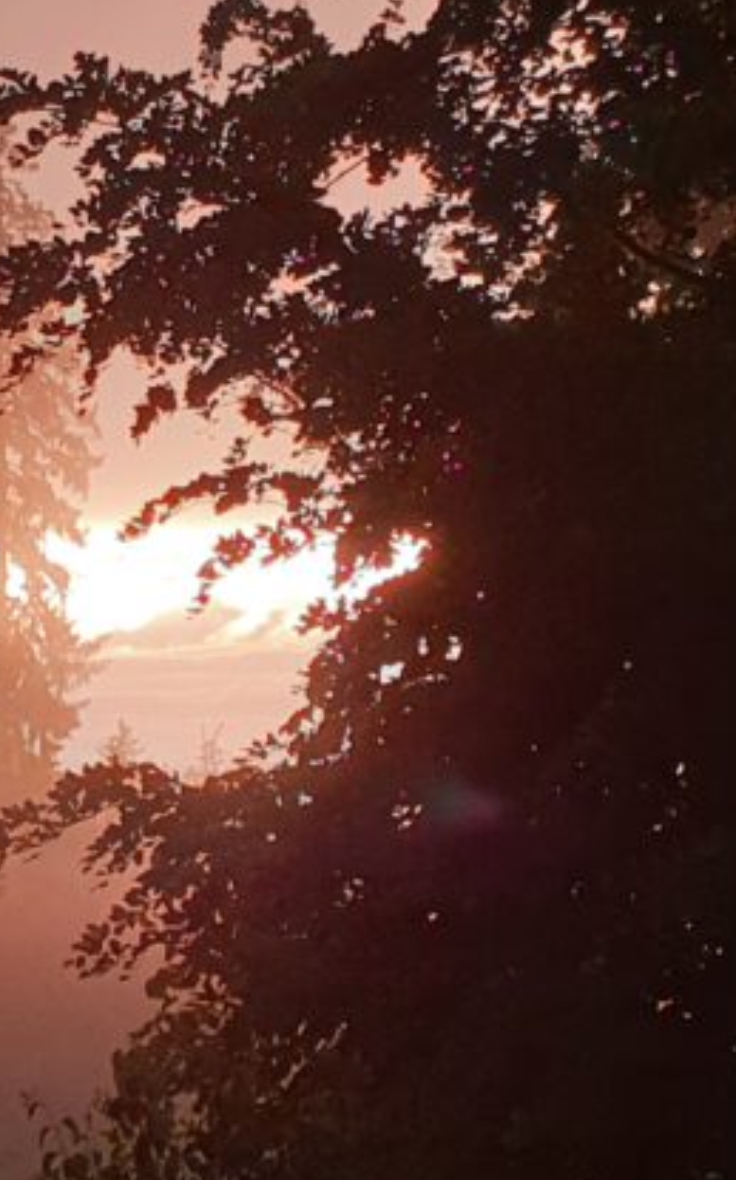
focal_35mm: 51
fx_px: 1638
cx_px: 45
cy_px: 711
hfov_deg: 24.4
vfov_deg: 39.4
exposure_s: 1/50
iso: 64
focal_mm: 4.3
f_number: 2.4
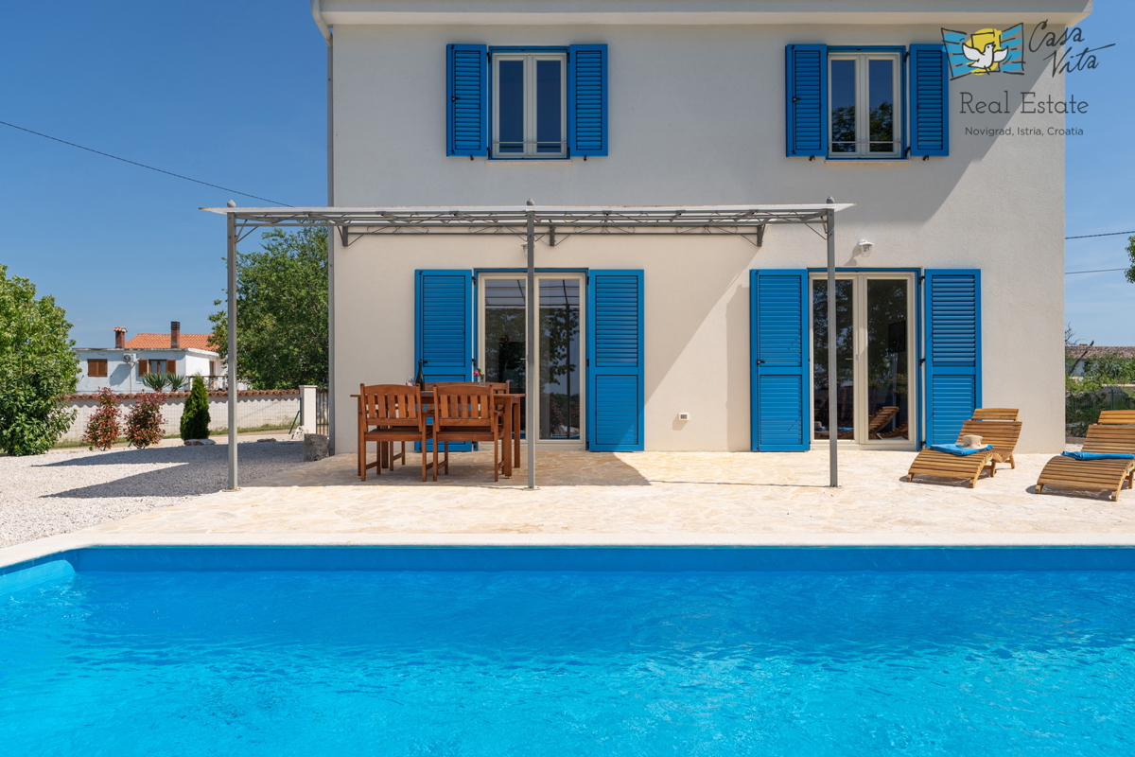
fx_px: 757
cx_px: 568
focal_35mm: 24
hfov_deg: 73.7
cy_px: 378
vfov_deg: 53.1
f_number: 4.5
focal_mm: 24
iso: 100
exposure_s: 1/1600
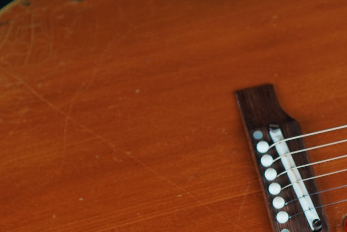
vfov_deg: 9.1
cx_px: 345
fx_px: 1440
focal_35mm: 149
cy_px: 245
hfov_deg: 13.5
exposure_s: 1/100
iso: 100
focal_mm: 35
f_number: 2.2
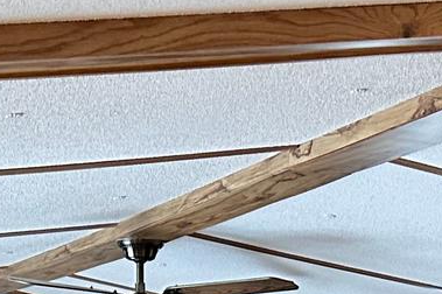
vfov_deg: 9.0
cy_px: 735
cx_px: 176
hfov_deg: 15.2
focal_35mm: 135
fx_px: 1656
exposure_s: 1/60
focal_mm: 6.86
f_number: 1.78
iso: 500
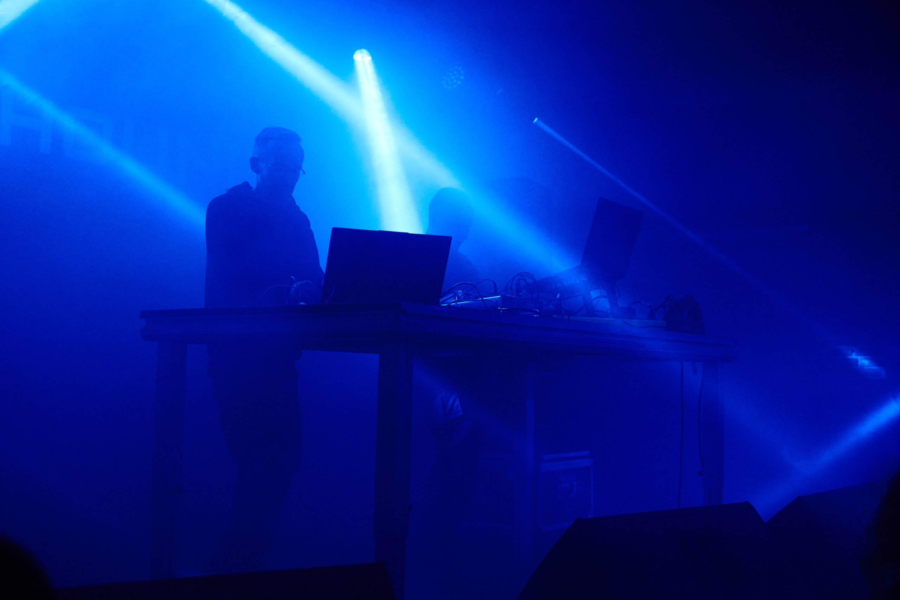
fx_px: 1045
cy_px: 300
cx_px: 450
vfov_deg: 32.0
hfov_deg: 46.6
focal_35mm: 42
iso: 2500
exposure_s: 1/400
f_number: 4
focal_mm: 41.8
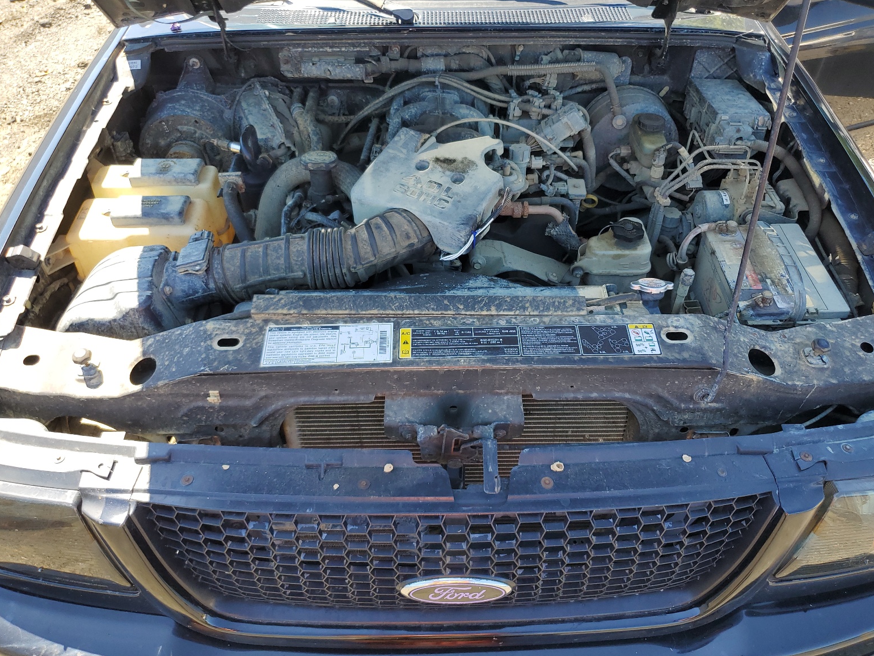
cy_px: 322
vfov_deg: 51.4
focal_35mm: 27
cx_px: 451
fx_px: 682
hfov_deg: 65.3
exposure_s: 1/417
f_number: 1.5
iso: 50
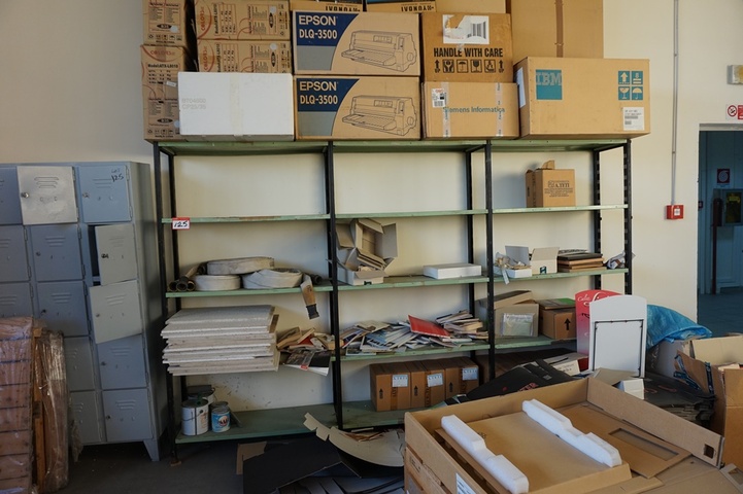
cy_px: 247
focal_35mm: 24
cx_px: 372
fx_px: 495
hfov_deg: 73.8
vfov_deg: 53.1
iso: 320
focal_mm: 16
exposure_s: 1/160
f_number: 4
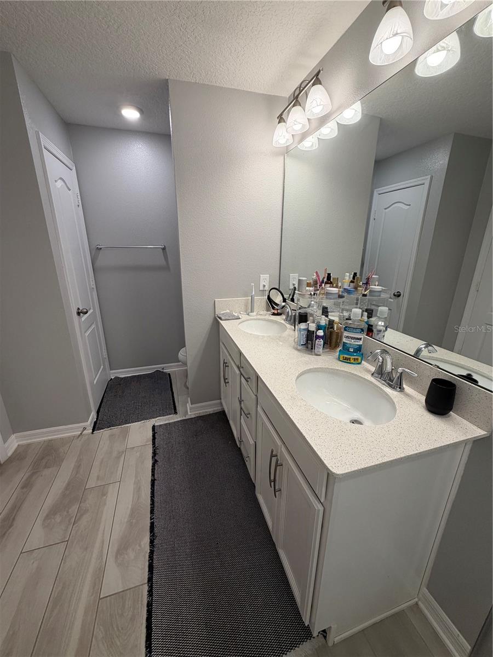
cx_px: 246
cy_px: 328
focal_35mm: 14
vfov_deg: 102.1
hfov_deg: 85.7
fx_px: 266
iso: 125
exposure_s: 1/120
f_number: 2.2
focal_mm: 2.22
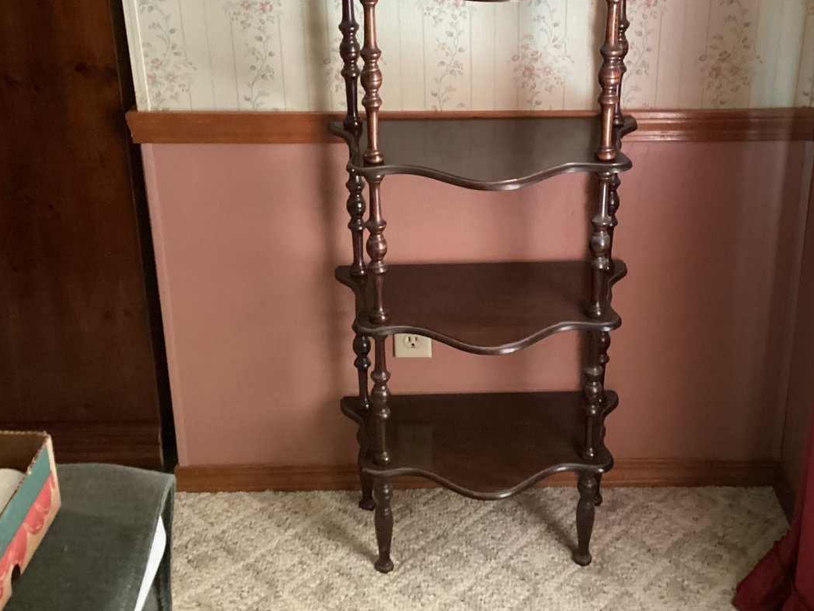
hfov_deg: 42.0
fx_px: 1058
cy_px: 182
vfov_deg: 31.8
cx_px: 464
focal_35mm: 45
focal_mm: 3.3
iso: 640
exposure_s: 1/24
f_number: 2.4
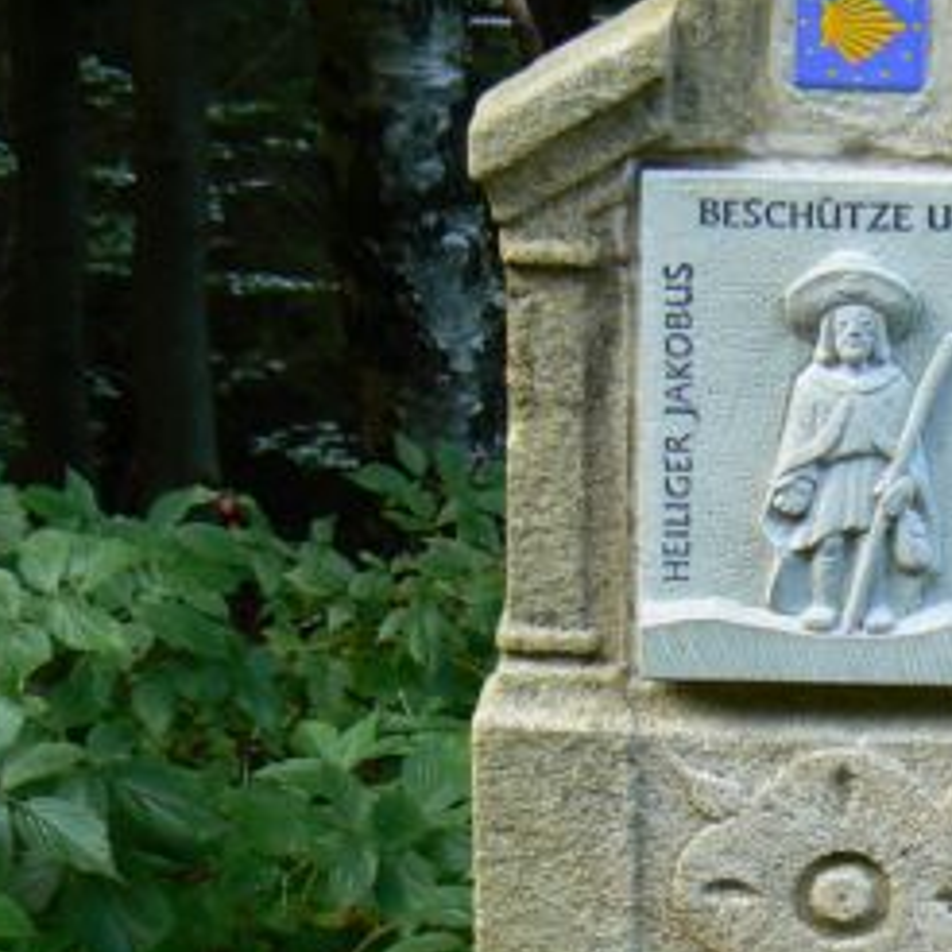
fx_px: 4169
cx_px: 913
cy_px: 811
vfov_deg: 12.9
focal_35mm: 134
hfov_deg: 12.9
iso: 80
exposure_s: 1/50
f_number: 3.2
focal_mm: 9.3
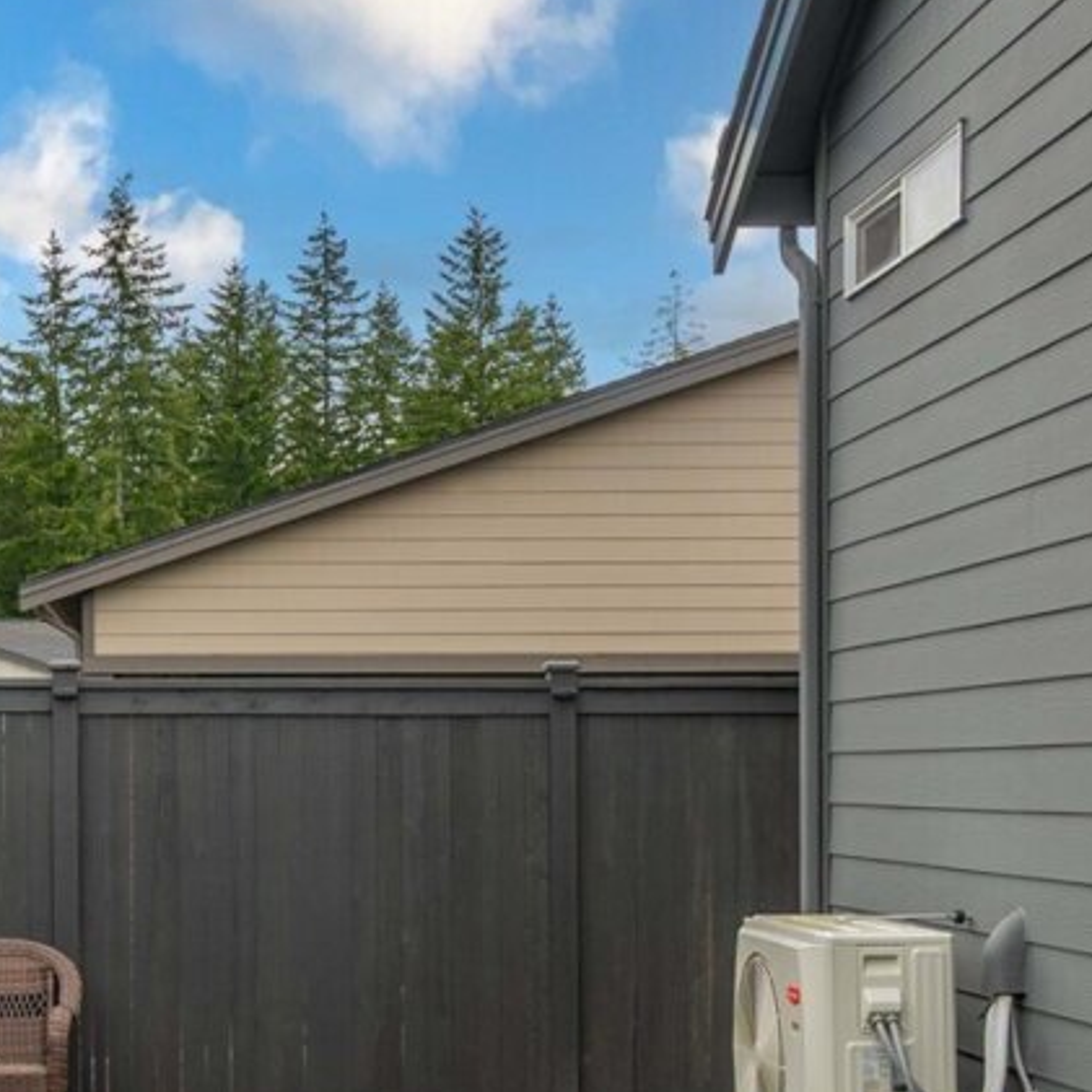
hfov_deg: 25.9
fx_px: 2320
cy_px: 888
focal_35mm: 65
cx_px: 182
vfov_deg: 26.0
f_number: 7.1
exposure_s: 1/30
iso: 80
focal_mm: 23
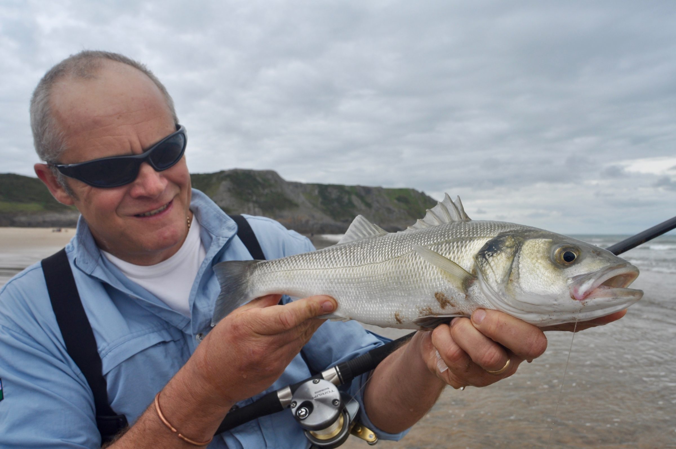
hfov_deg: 67.4
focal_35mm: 27
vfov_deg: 47.8
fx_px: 506
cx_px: 338
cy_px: 224
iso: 200
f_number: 9
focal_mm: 18
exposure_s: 1/320
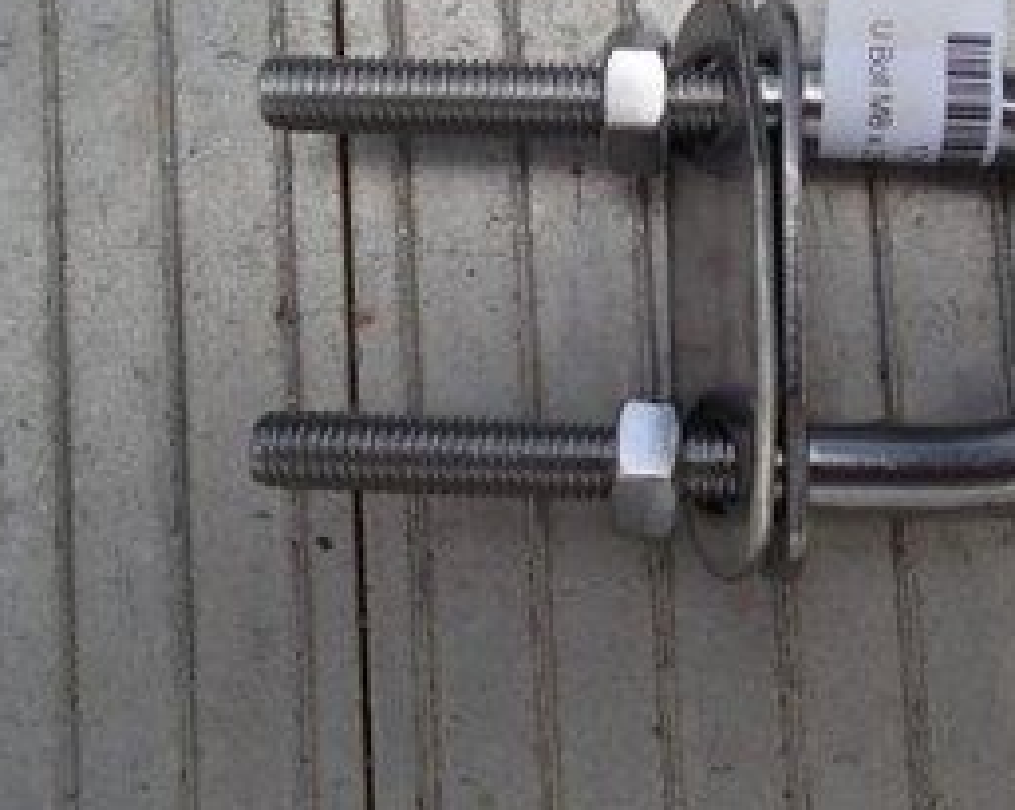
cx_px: 707
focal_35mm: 38
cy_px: 281
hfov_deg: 46.9
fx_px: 1140
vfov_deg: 38.7
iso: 100
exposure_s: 1/640
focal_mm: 4.5
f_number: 2.8
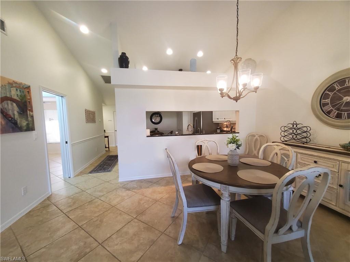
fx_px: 131
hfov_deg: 106.2
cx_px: 175
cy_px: 131
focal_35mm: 13
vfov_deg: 89.9
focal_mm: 1.8
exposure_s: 1/60.2
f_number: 2.2
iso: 320
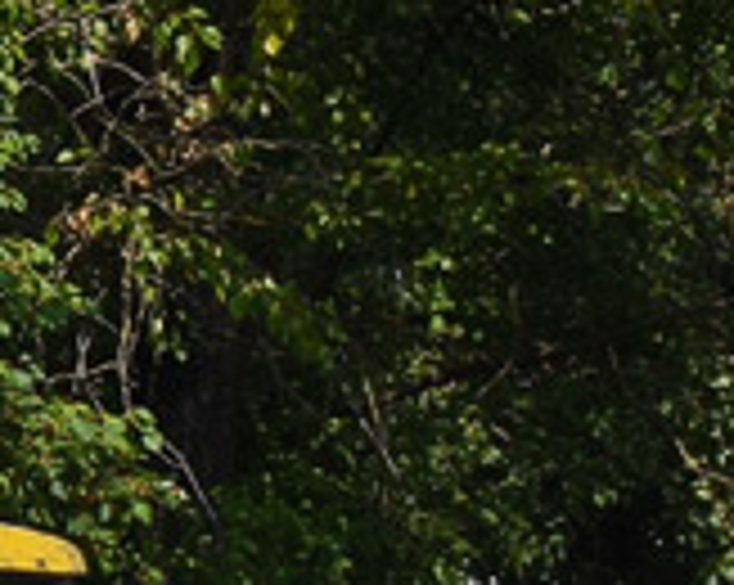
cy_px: 495
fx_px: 8571
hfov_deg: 4.6
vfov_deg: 3.9
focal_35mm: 395
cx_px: -1729
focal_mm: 38
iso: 100
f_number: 4.8
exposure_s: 1/1000
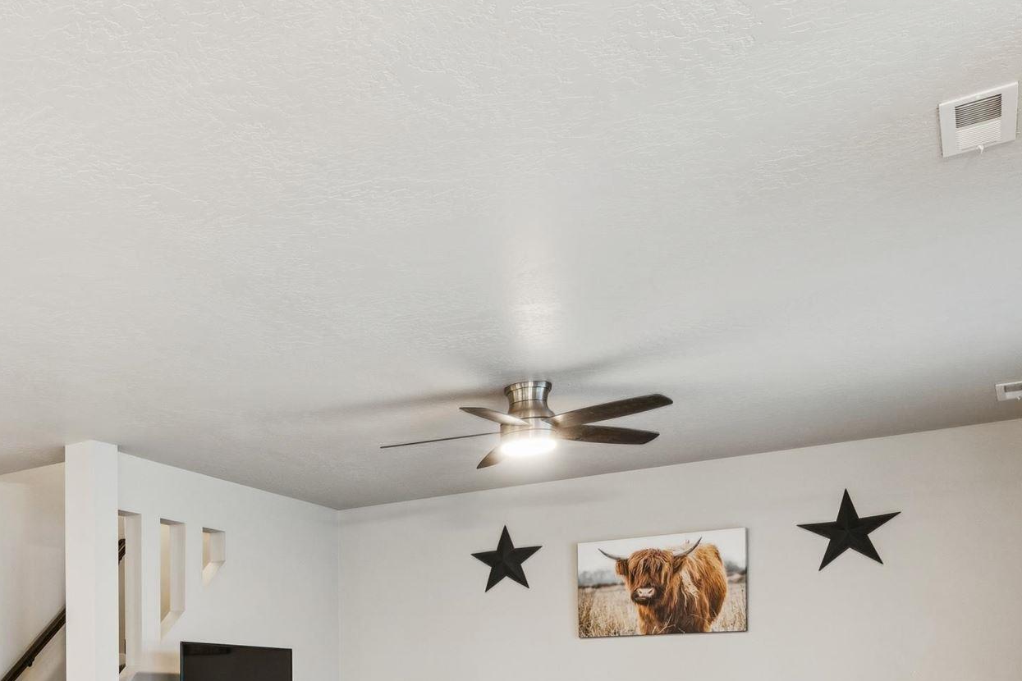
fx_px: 1113
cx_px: -10
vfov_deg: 31.0
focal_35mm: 39
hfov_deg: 42.3
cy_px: 711
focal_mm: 15.9
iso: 400
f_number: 13
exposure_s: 1/1.25
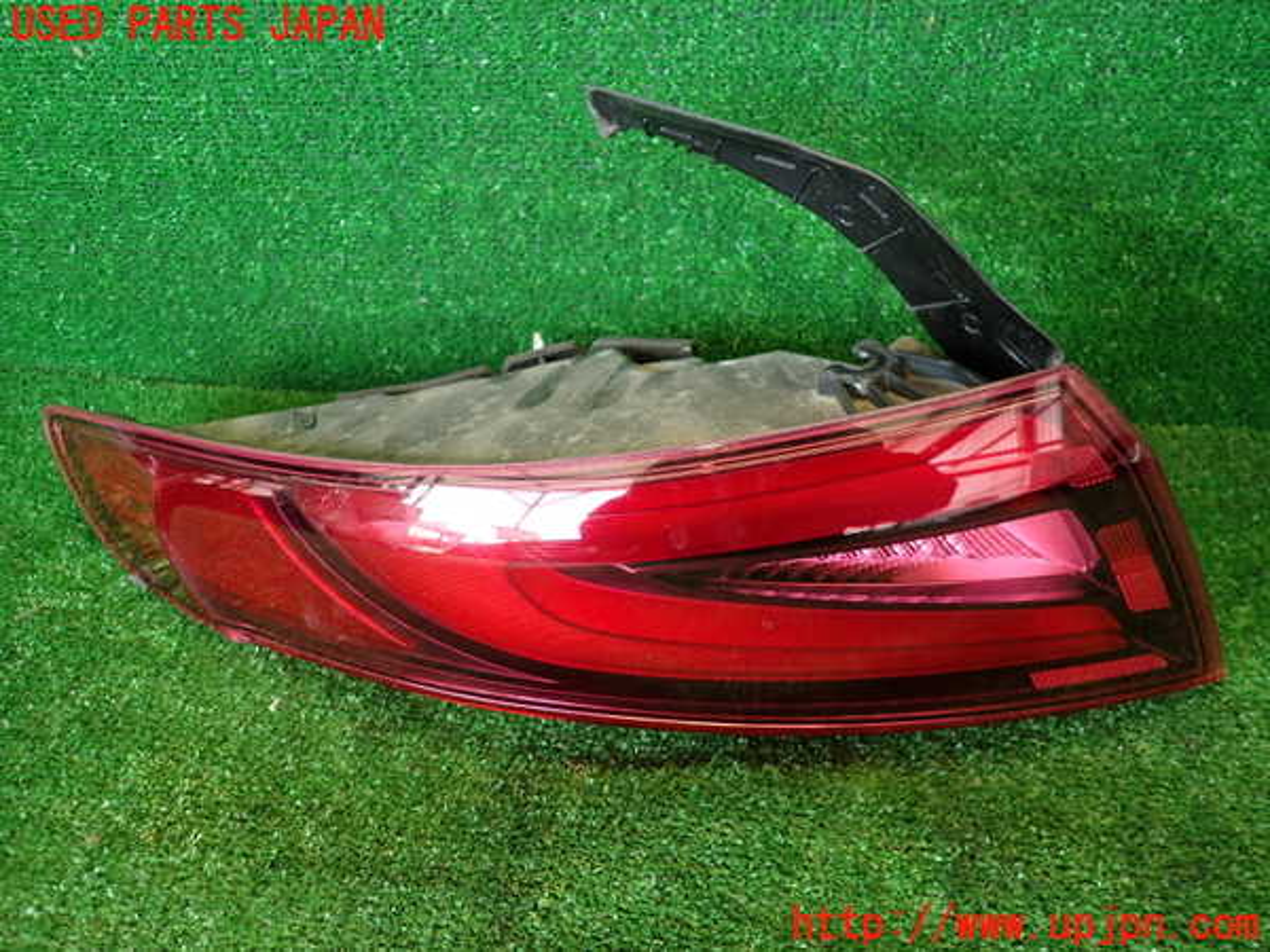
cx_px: 635
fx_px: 917
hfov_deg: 69.4
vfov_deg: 54.9
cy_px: 476
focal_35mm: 25
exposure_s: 1/40
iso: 200
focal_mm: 4.5
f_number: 2
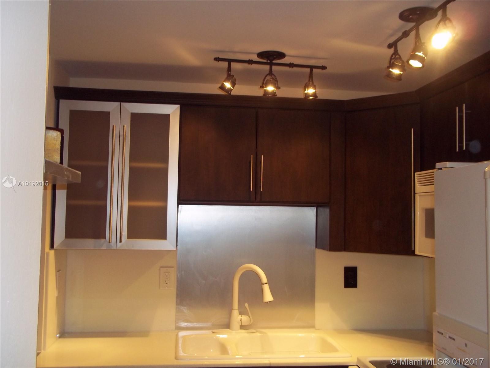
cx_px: 245
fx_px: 510
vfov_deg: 39.7
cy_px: 184
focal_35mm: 36
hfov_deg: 51.4
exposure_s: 1/30
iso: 160
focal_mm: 6.5
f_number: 3.1
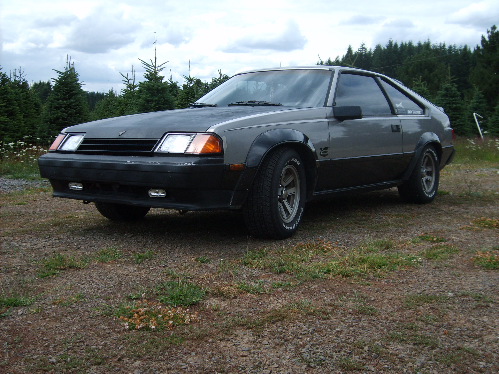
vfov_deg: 33.6
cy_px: 187
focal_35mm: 43
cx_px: 250
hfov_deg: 43.9
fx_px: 620
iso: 50
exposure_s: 1/750
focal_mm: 7.2
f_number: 3
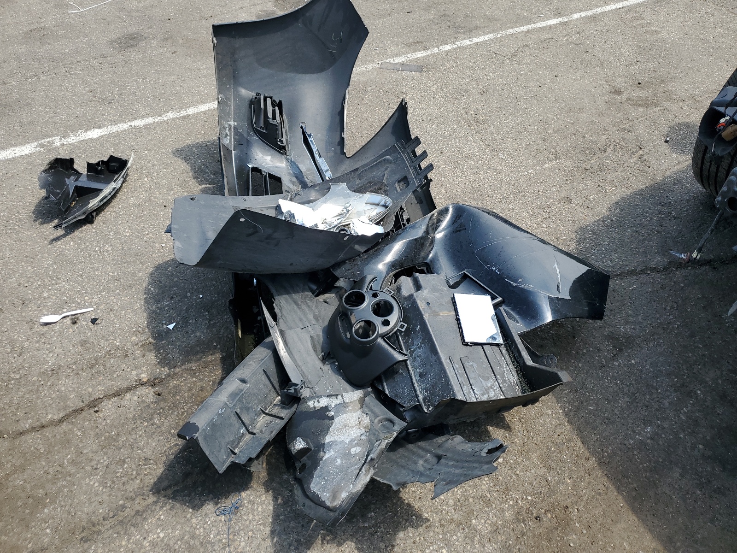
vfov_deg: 53.1
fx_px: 554
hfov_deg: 67.3
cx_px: 368
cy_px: 276
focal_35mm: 26
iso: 50
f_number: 1.5
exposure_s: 1/1667
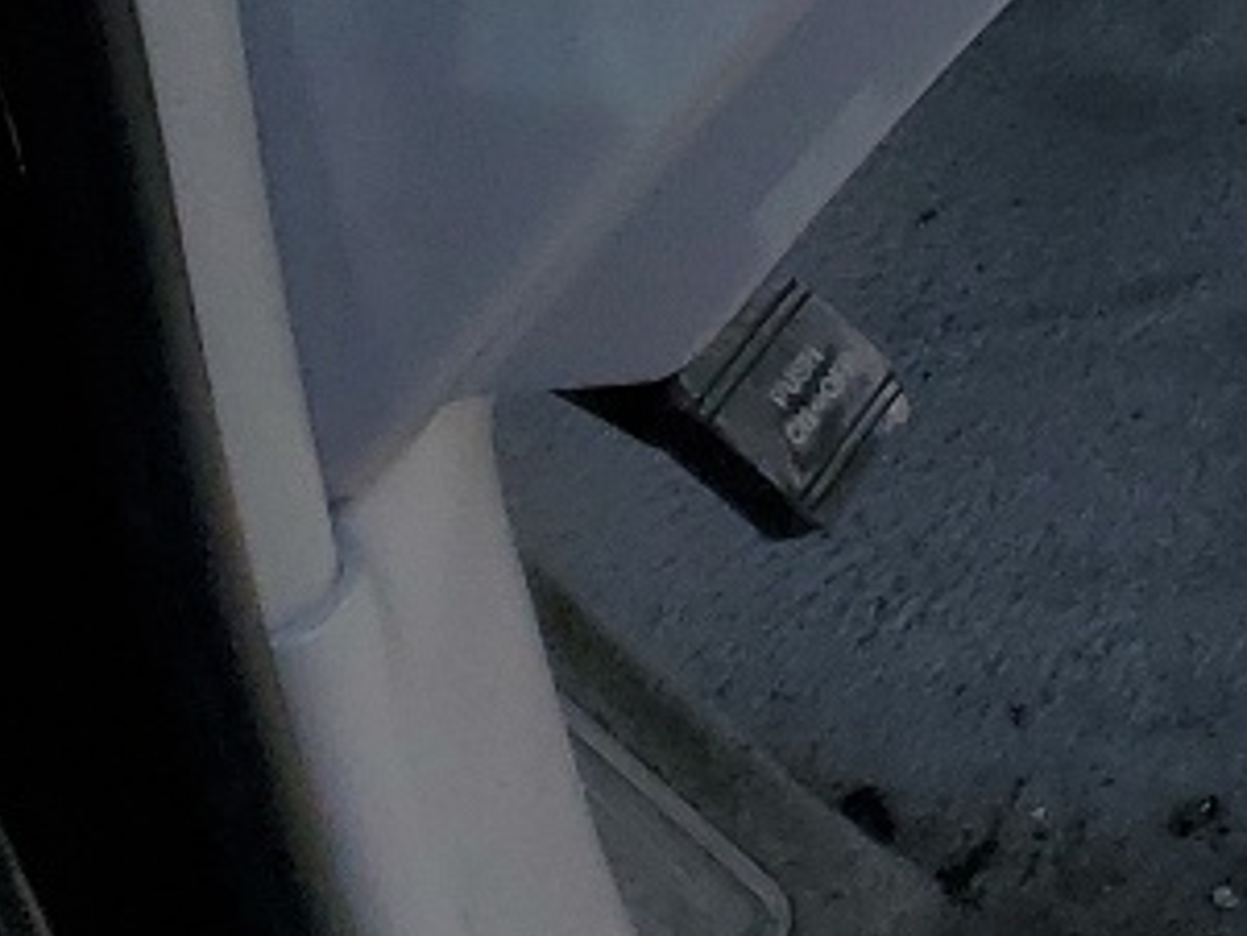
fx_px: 4973
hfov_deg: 11.2
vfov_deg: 9.5
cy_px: -1363
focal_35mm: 138
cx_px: 3240
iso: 50
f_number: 1.5
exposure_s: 1/1667
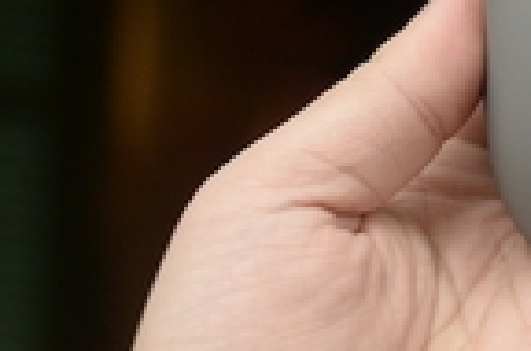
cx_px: 675
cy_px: 50
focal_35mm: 117
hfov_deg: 16.6
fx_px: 1720
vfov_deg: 11.6
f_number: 4
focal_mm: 35
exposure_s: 1/250
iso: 800
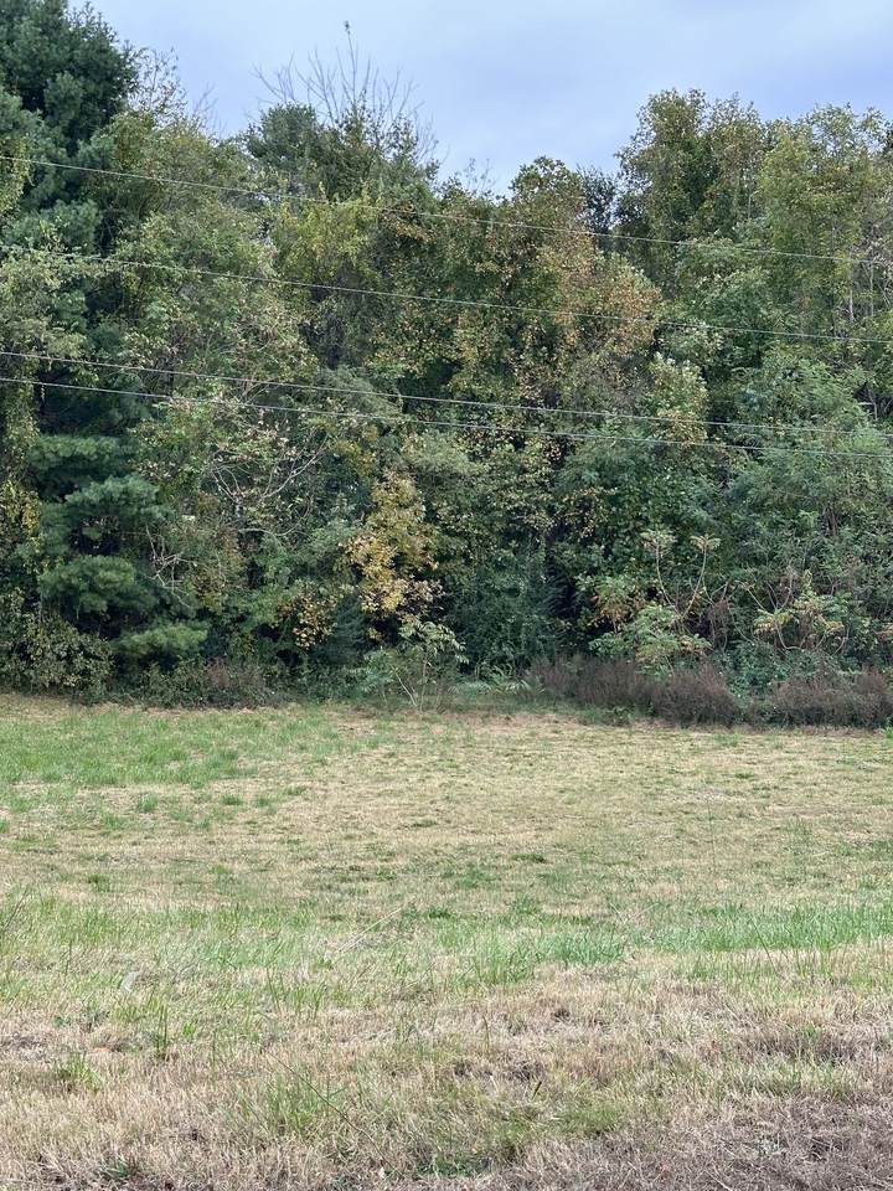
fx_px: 1651
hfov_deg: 30.3
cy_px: 596
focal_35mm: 48
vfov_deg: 39.7
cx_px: 446
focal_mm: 6.86
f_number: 1.78
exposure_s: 1/529
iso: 64
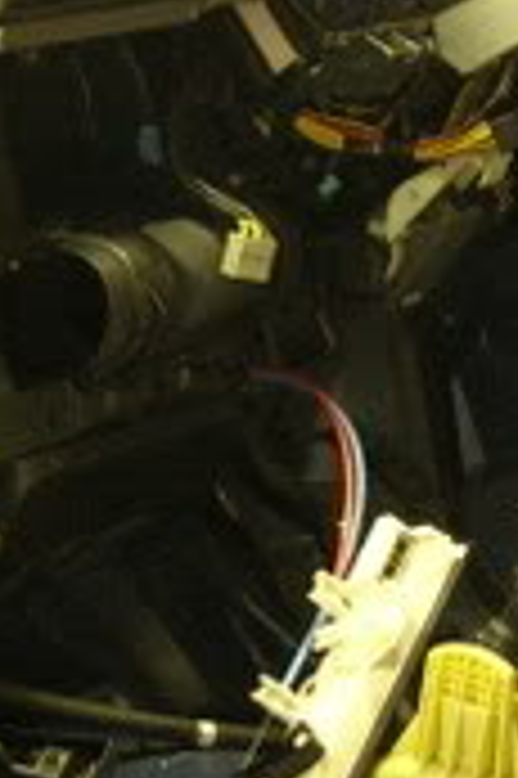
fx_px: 3157
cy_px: 499
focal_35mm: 146
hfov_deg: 9.3
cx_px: 459
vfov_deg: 14.1
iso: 200
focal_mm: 7.8
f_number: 2.8
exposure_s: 1/1.3
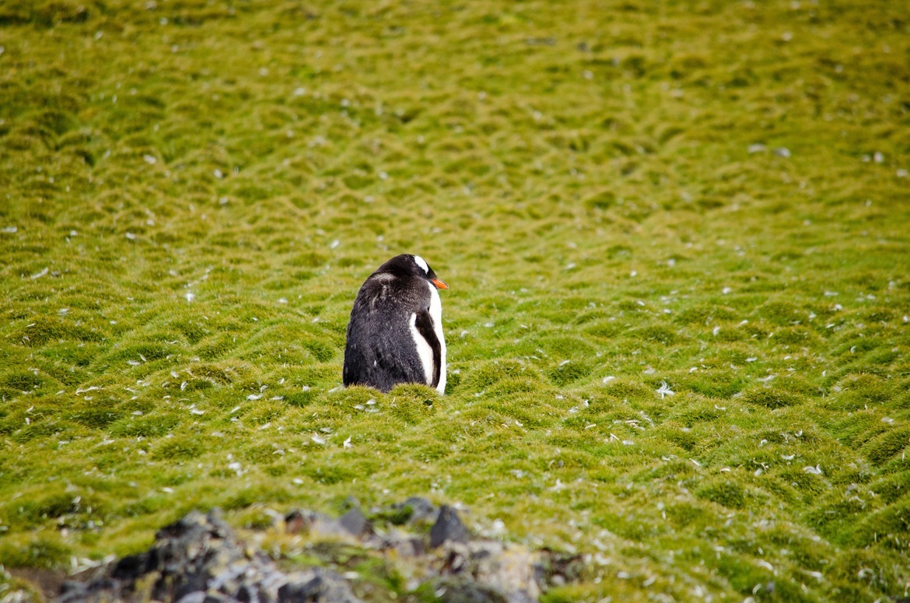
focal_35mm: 450
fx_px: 11352
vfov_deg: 3.0
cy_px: 302
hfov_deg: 4.6
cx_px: 455
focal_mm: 300
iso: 500
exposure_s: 1/2000
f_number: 5.6
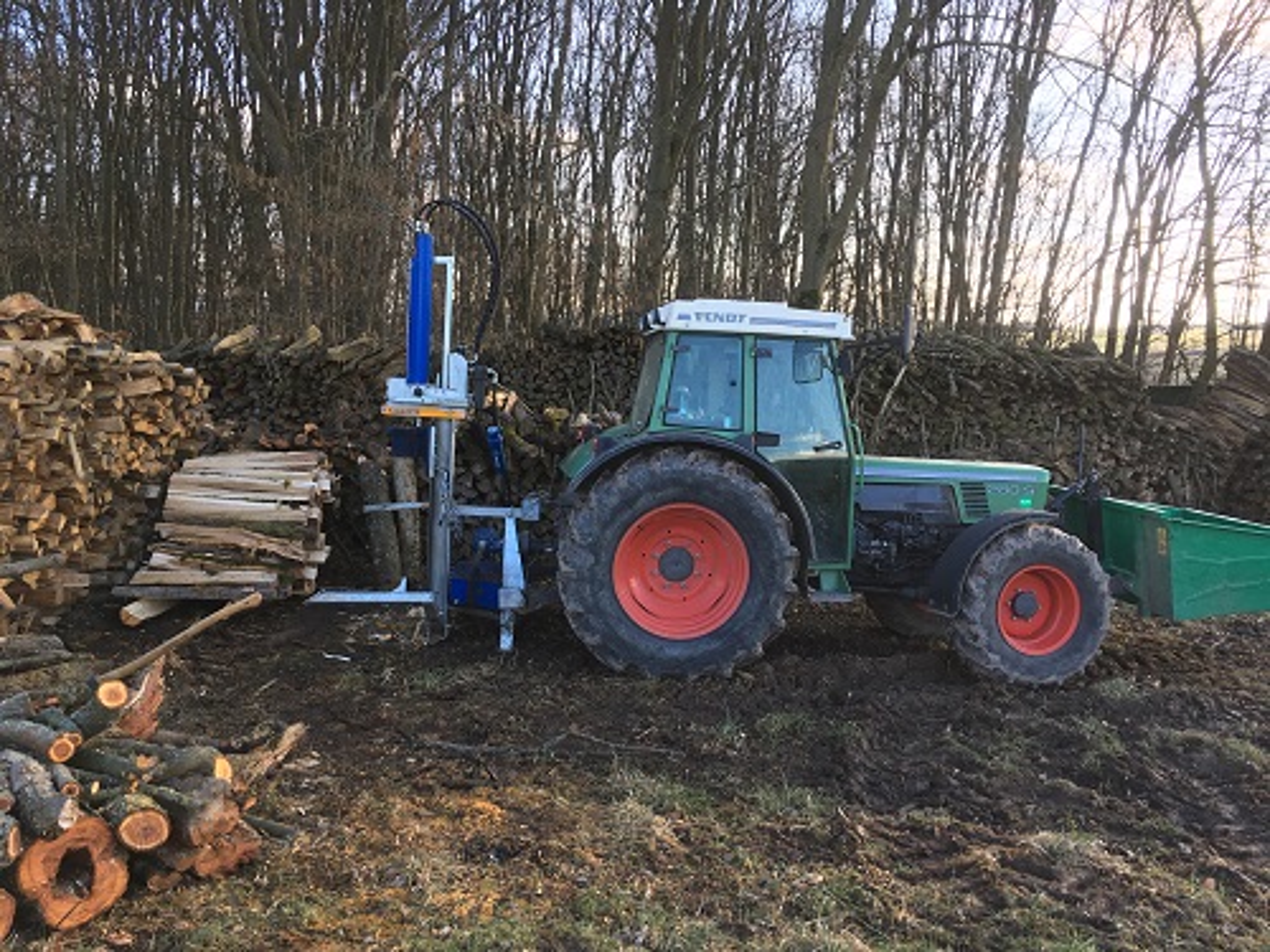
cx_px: 635
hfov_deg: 61.7
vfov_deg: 48.2
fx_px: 1064
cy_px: 476
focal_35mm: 29
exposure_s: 1/100
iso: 25
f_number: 2.2
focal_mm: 4.15
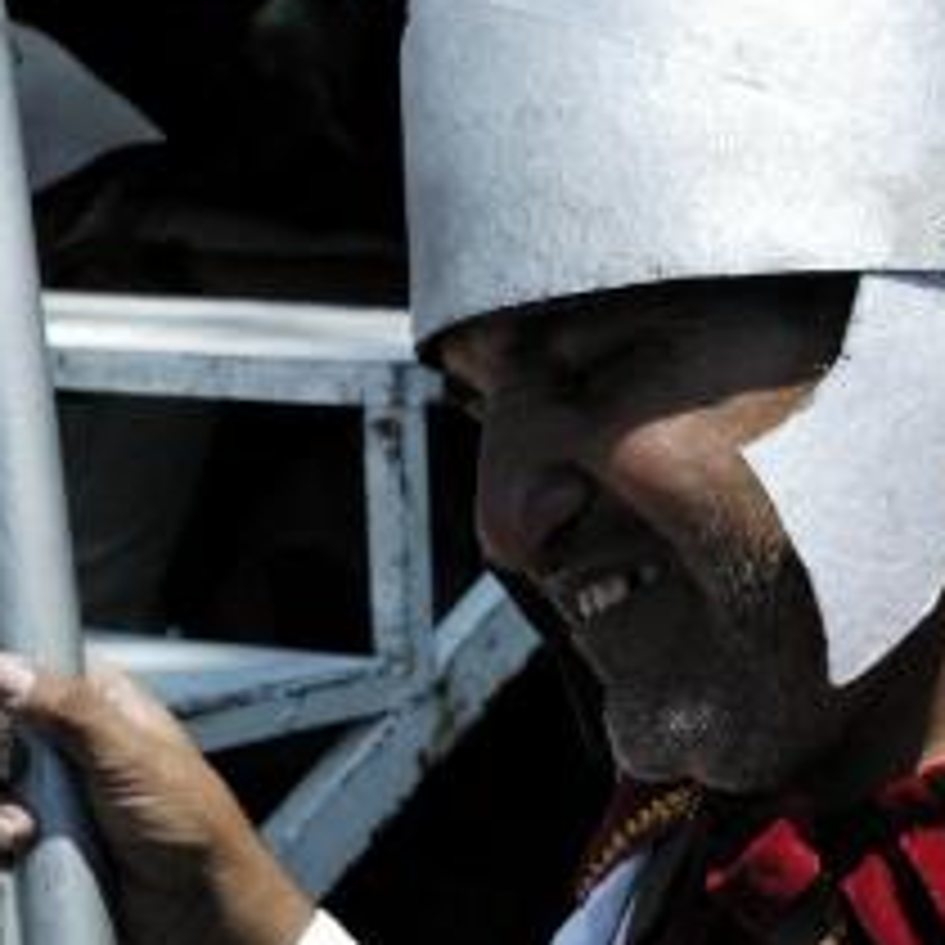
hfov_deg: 10.3
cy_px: 482
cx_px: 742
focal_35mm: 170
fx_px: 5251
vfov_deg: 10.3
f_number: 16
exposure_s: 1/1000
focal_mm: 70
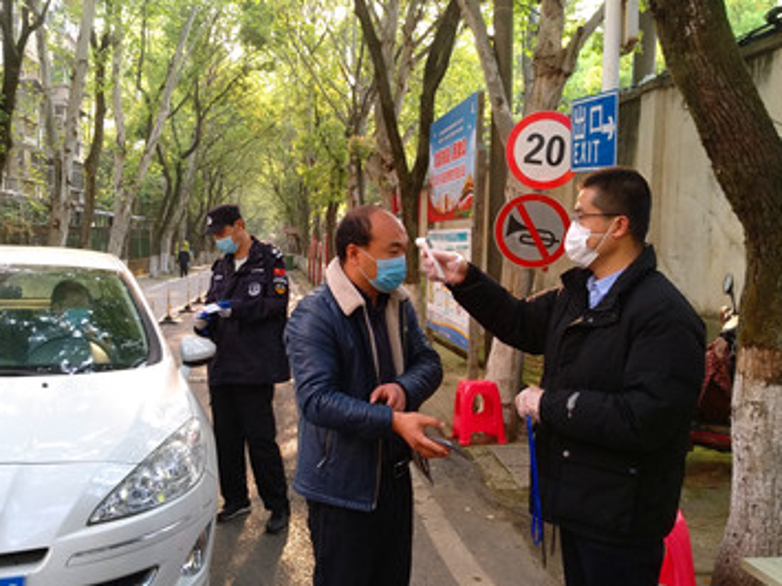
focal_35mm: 31
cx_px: 346
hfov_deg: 58.2
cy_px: 292
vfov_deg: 45.4
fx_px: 700
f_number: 2.2
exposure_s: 1/100
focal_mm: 3.81
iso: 250
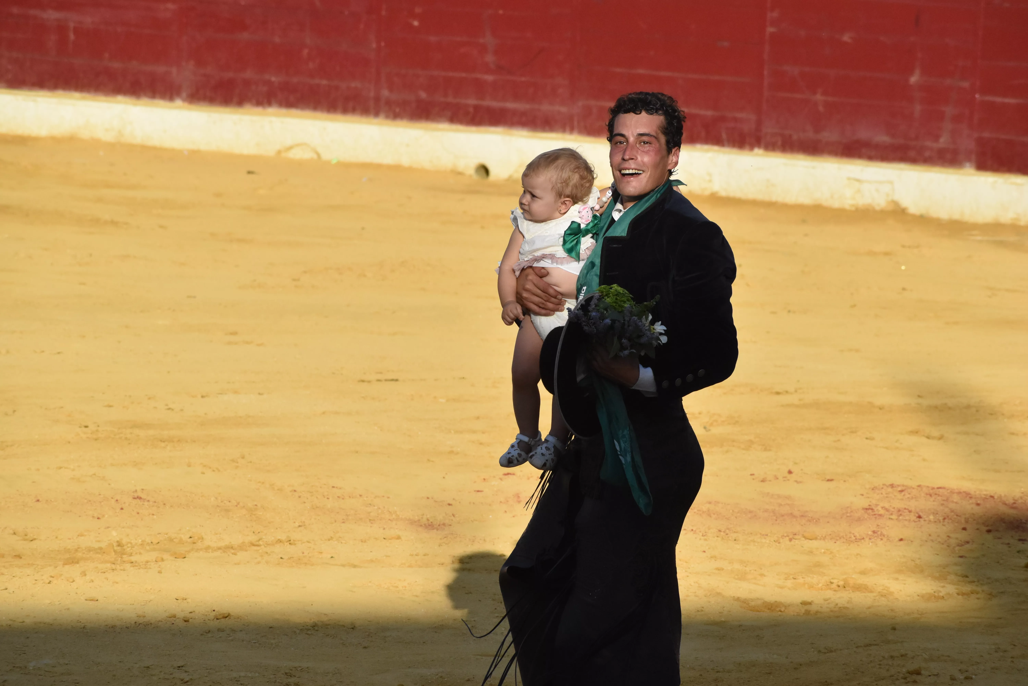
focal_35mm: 240
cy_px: 343
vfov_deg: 5.7
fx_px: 6853
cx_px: 514
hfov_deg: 8.6
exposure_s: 1/4000
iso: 1600
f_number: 9
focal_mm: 160
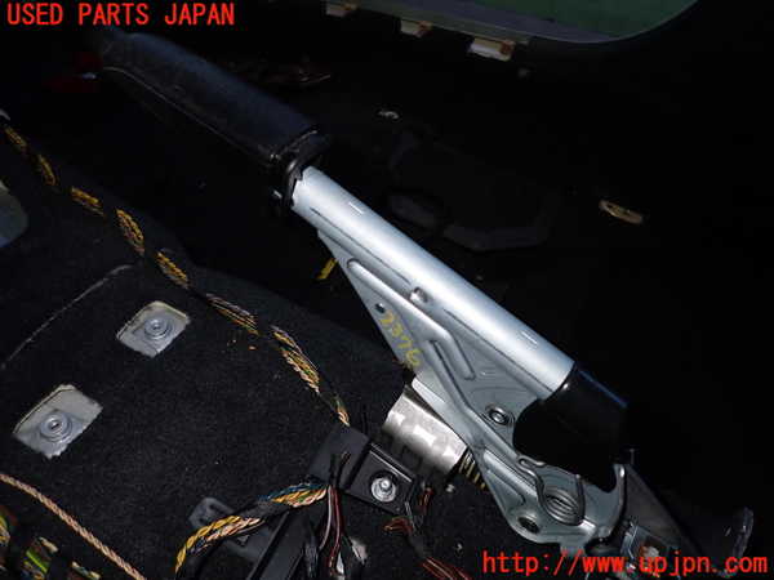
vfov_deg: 54.9
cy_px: 290
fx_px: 559
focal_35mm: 25
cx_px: 387
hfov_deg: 69.4
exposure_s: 1/30
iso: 200
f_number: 5.6
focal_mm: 4.5
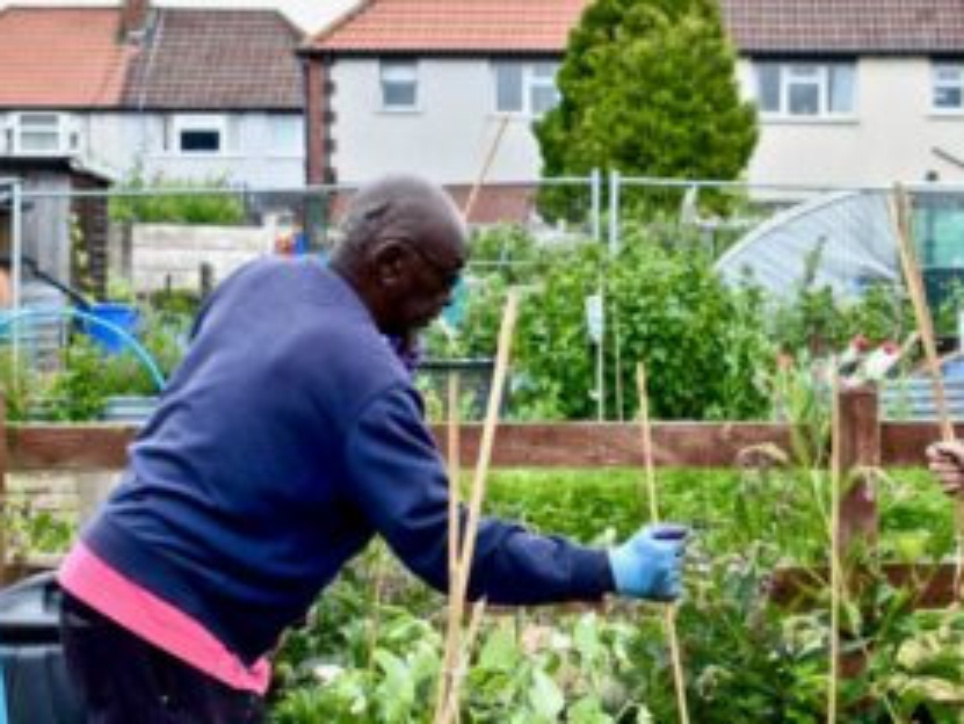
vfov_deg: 12.7
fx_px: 3239
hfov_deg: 16.9
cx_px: 693
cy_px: 613
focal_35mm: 116
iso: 220
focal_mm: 31
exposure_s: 1/250
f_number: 8
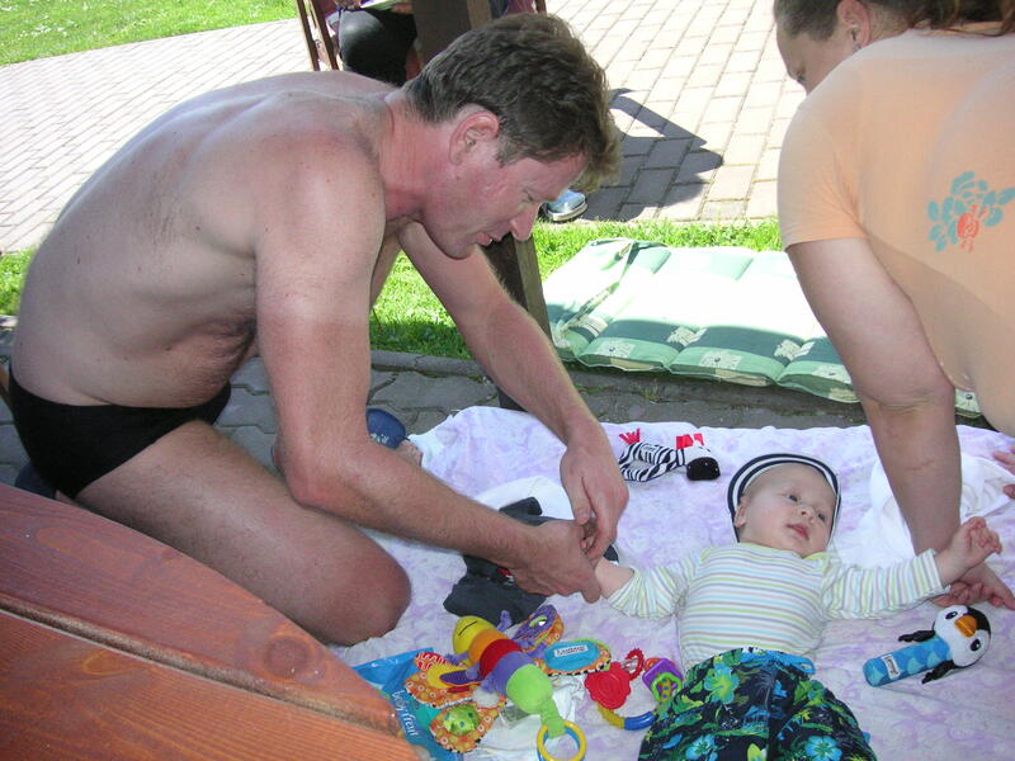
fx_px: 1085
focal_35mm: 37
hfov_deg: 50.1
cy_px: 380
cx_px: 508
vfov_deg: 38.7
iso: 125
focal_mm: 6.1
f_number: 2.8
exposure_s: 1/1000
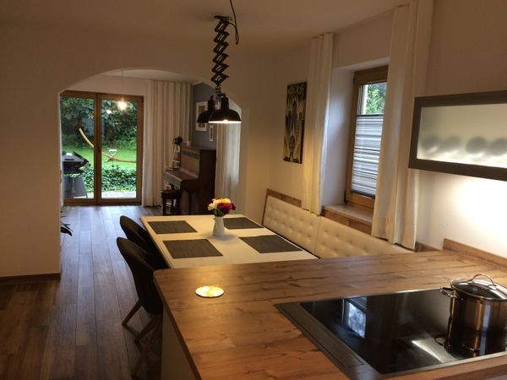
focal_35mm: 29
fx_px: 425
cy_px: 190
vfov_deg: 48.2
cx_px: 254
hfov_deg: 61.7
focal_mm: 4.15
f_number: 2.2
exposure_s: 1/33
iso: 125
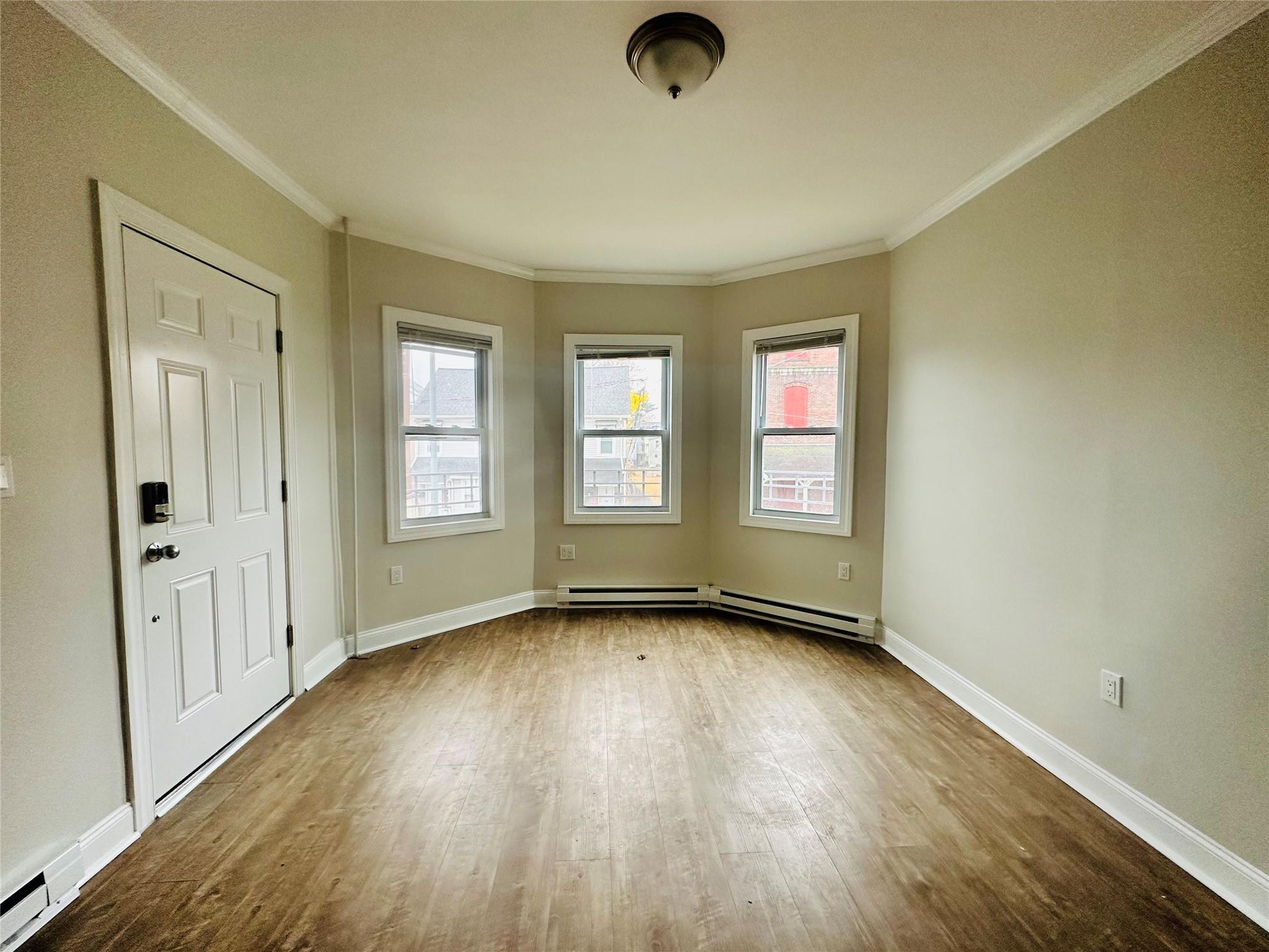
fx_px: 513
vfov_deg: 85.7
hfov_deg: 102.1
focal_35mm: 14
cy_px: 476
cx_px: 634
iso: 160
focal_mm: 2.22
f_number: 2.2
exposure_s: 1/99
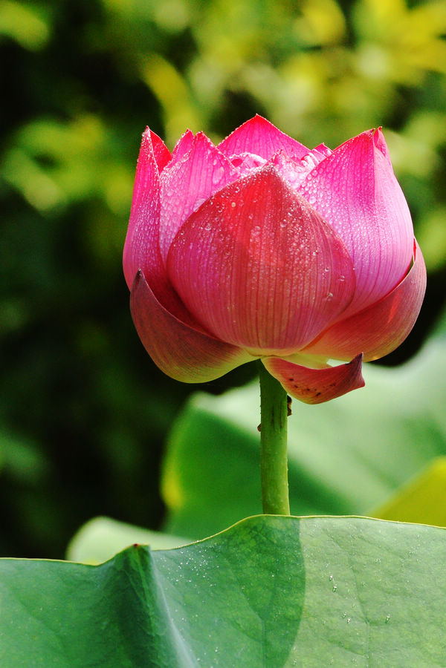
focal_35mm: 202
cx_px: 223
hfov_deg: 6.8
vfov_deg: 10.2
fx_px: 3763
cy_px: 334
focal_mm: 135
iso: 400
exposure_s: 1/640
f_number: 8
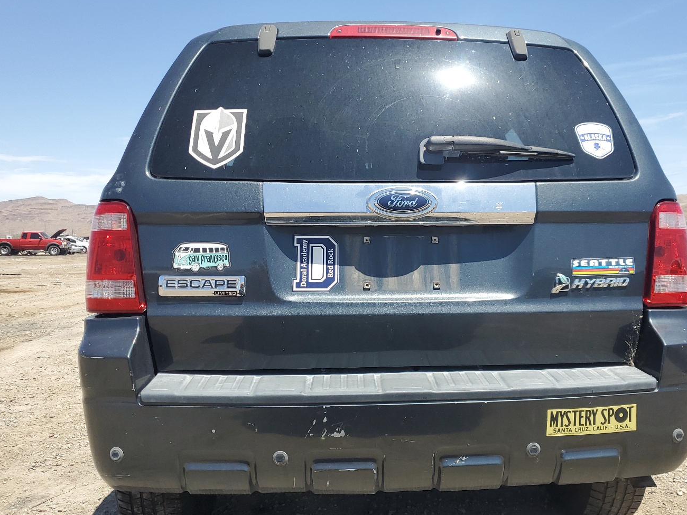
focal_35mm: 32
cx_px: 394
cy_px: 269
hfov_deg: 56.6
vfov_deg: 44.1
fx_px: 635
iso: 50
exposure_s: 1/2000
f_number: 1.5
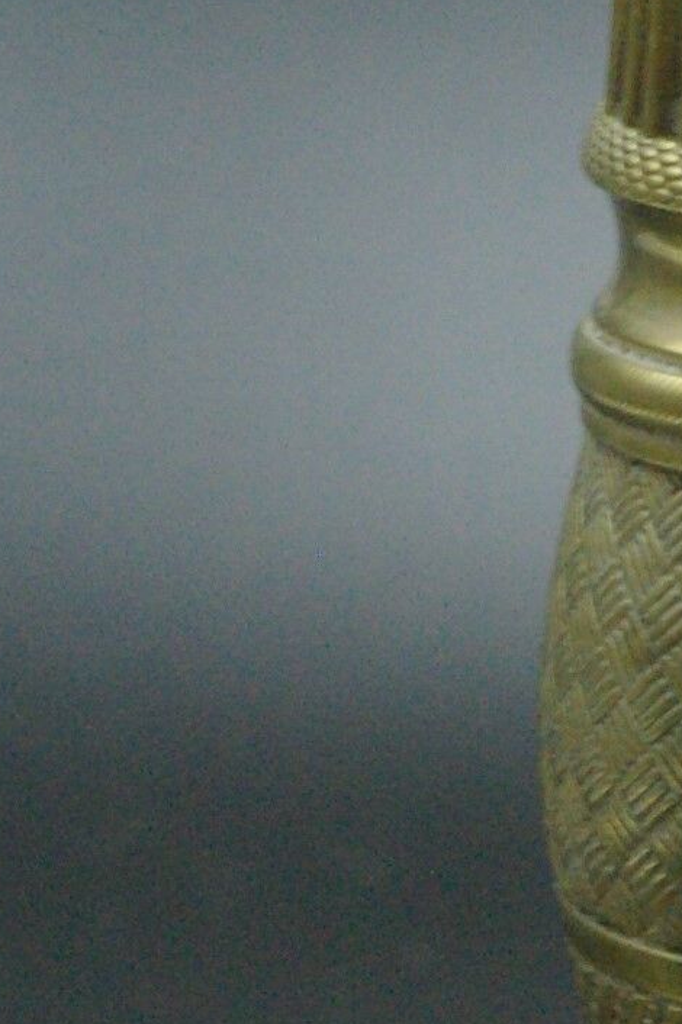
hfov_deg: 8.1
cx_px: 1102
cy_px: -340
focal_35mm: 166
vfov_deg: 12.0
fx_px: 4721
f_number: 8
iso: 1600
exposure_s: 1/90
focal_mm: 26
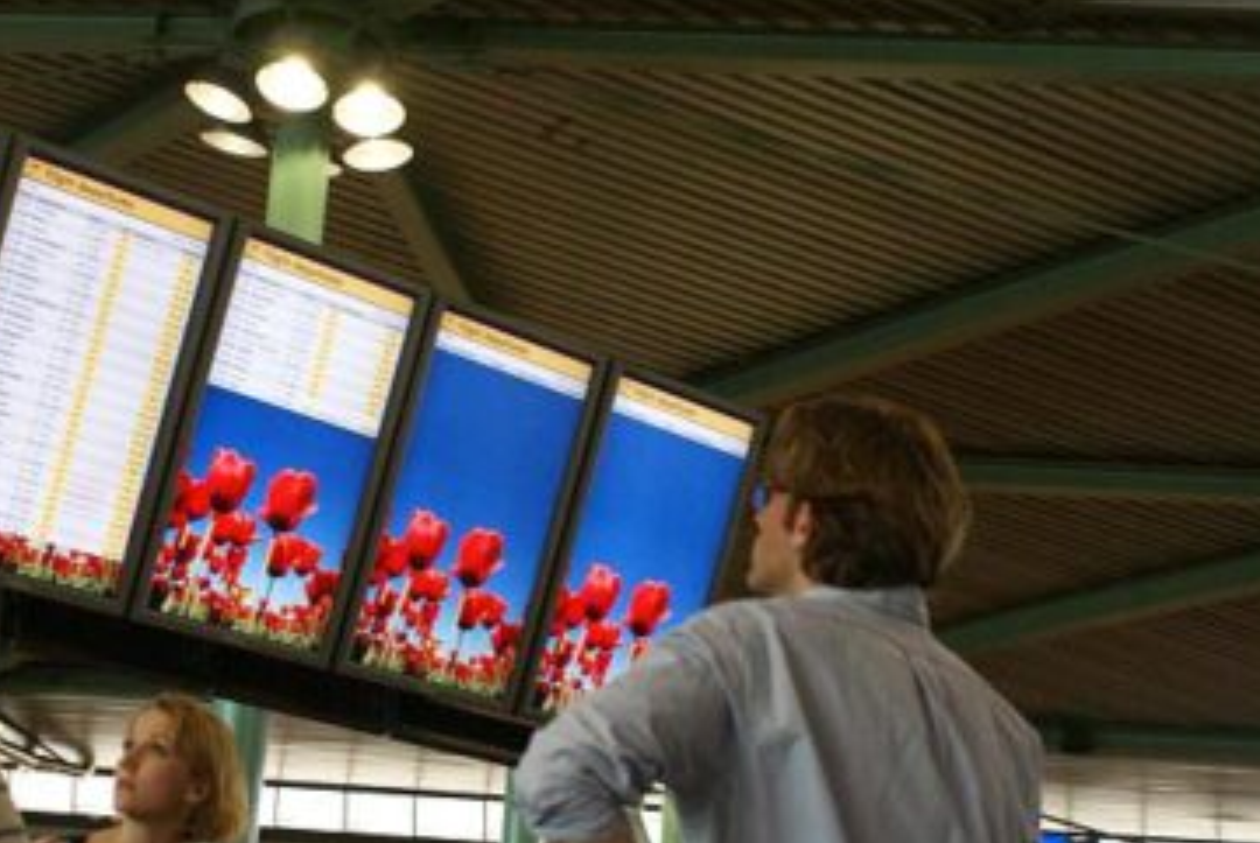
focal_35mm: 70
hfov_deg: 28.7
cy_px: 609
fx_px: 2453
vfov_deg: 19.4
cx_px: 444
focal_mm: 28
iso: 400
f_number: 4.5
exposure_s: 1/30
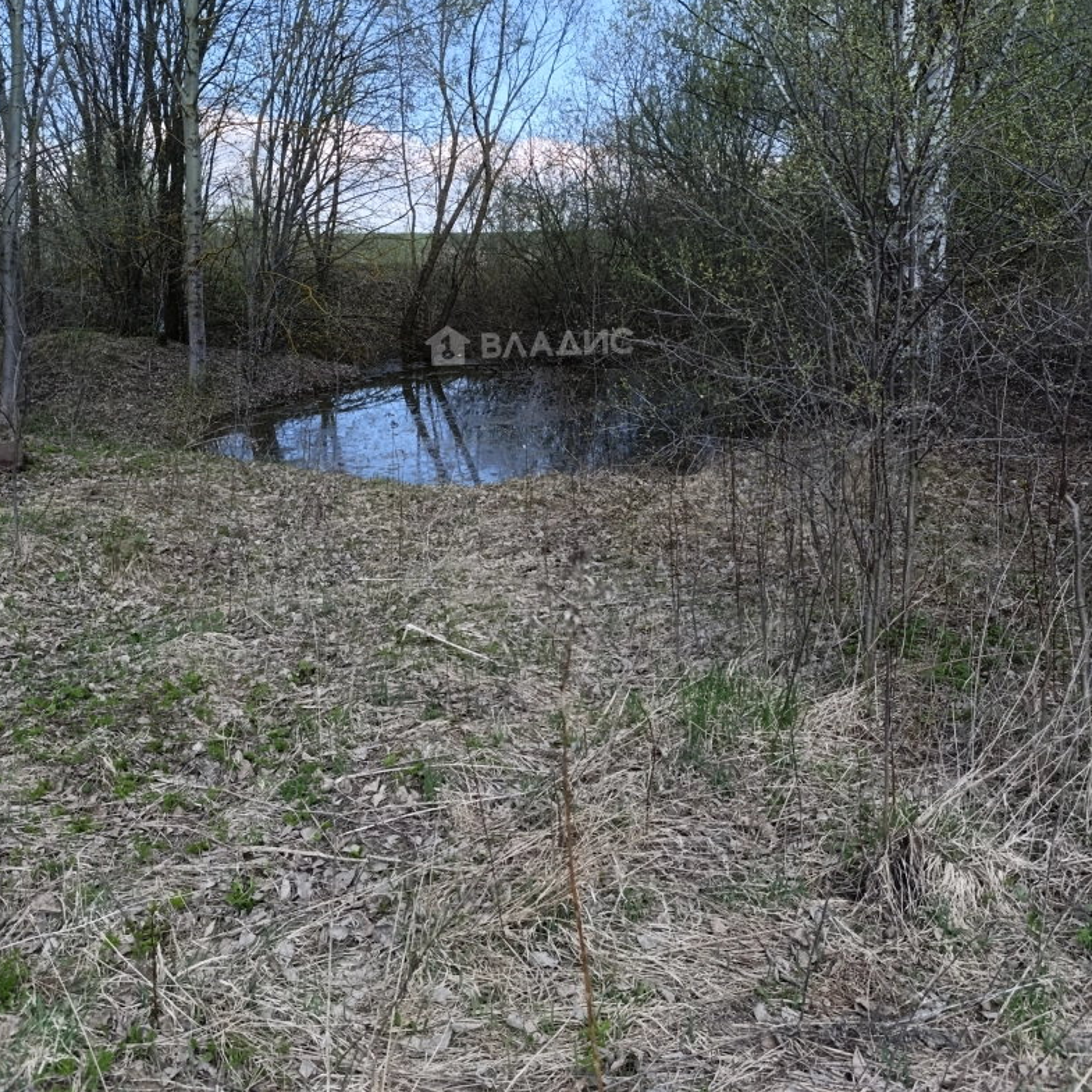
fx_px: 999
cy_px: 342
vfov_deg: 55.8
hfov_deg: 57.3
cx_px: 529
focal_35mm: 28
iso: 50
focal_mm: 6.14
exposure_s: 1/322
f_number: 1.6
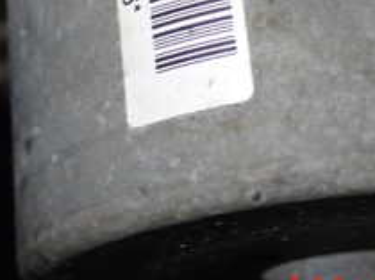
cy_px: -86
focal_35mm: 126
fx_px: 1363
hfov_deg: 15.7
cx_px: 159
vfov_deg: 11.4
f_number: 2.9
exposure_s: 1/40
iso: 500
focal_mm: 7.84
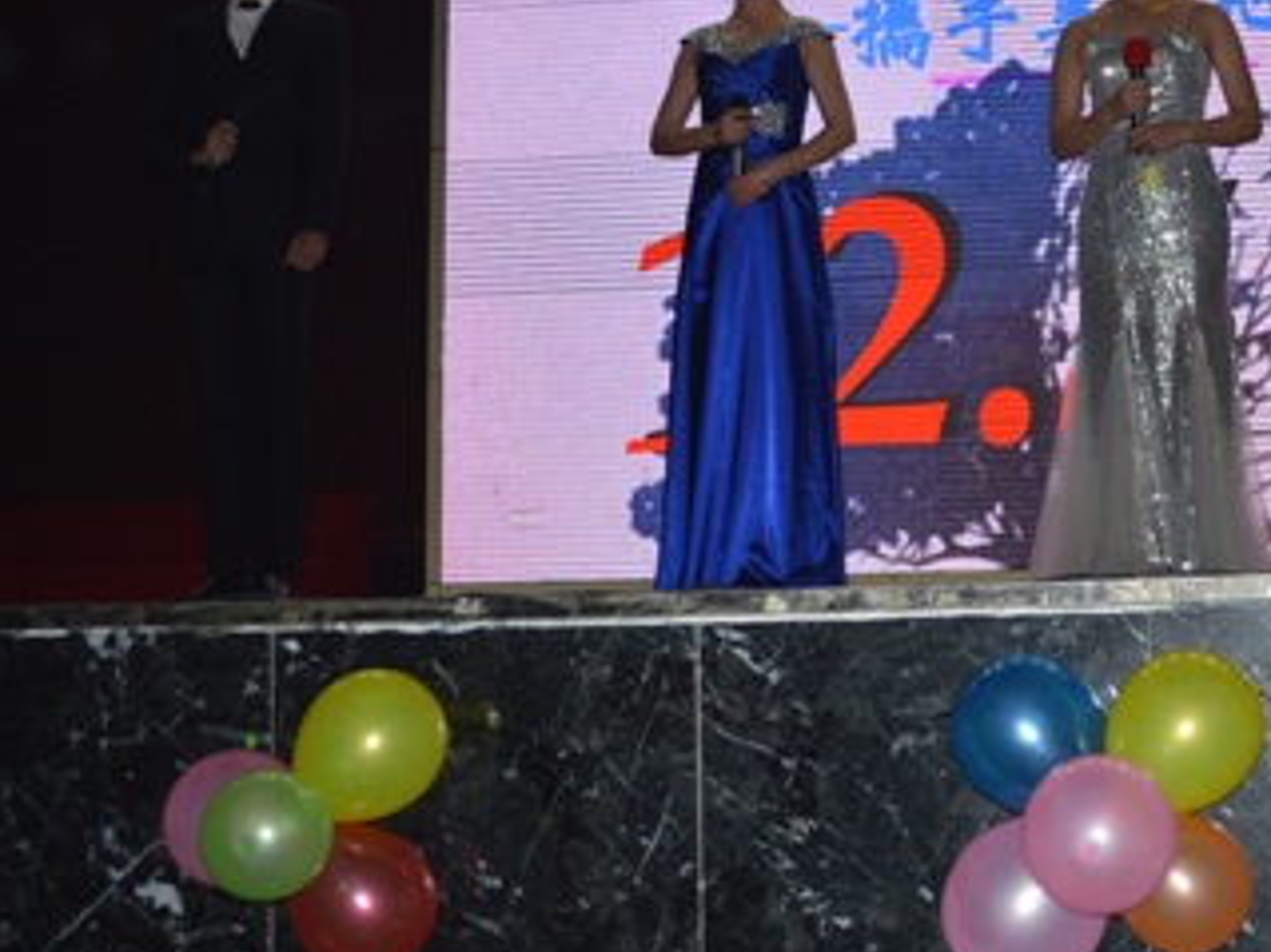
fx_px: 2386
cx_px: 1116
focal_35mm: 65
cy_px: 237
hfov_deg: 28.8
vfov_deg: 22.4
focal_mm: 24
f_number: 4
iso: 250
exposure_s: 1/125
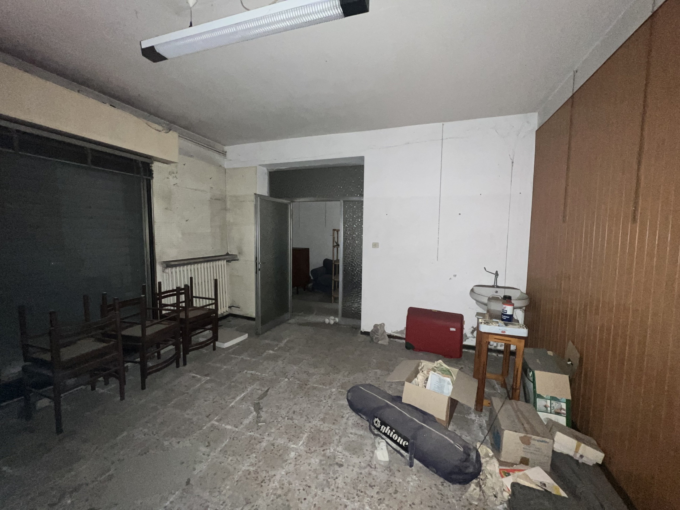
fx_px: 255
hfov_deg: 106.2
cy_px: 255
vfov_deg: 89.9
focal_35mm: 13
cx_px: 340
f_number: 1.8
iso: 320
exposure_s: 1/16
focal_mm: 1.57
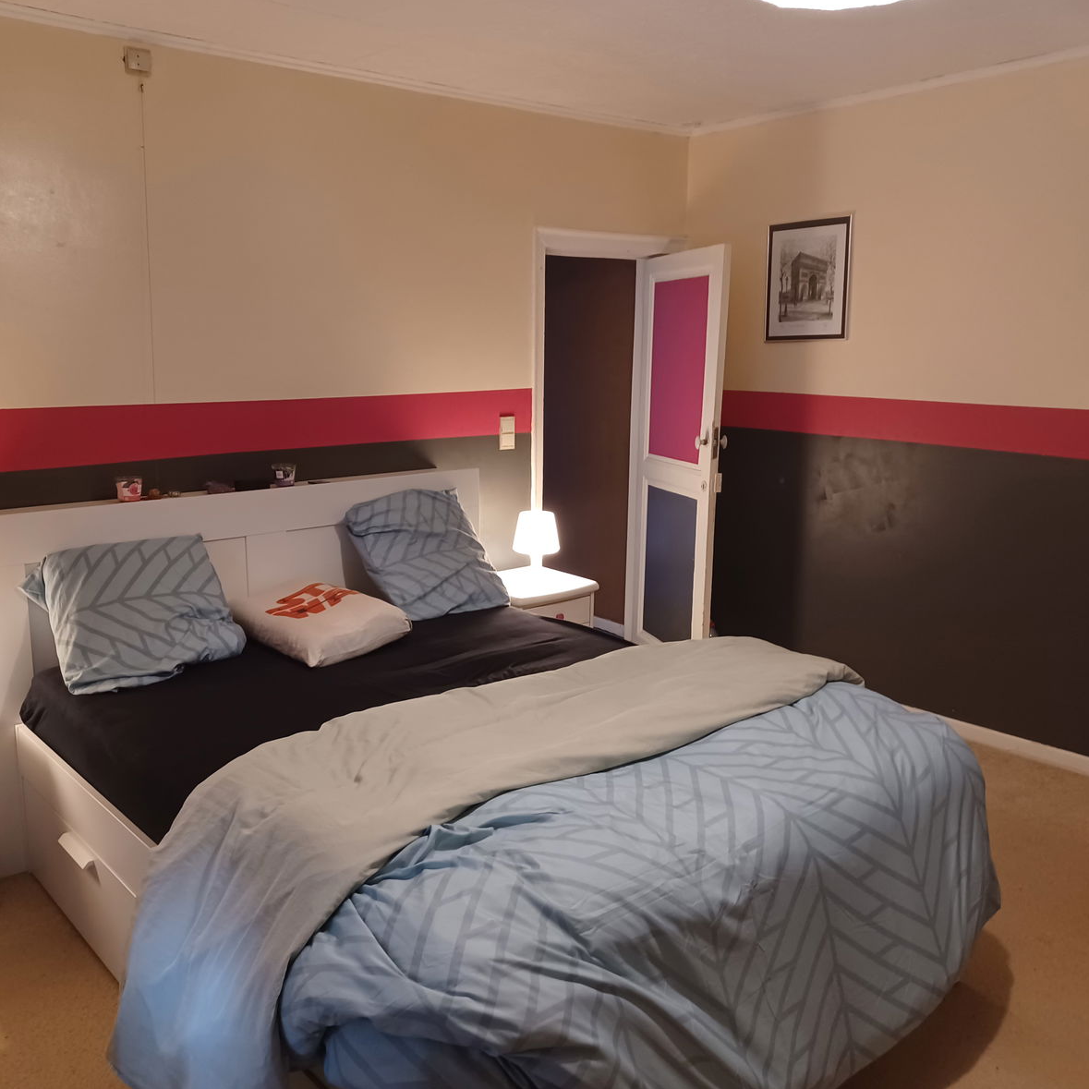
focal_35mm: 30
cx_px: 472
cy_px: 551
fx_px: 1068
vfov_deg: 54.0
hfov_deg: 53.9
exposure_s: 1/25
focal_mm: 4.6
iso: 640
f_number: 1.8
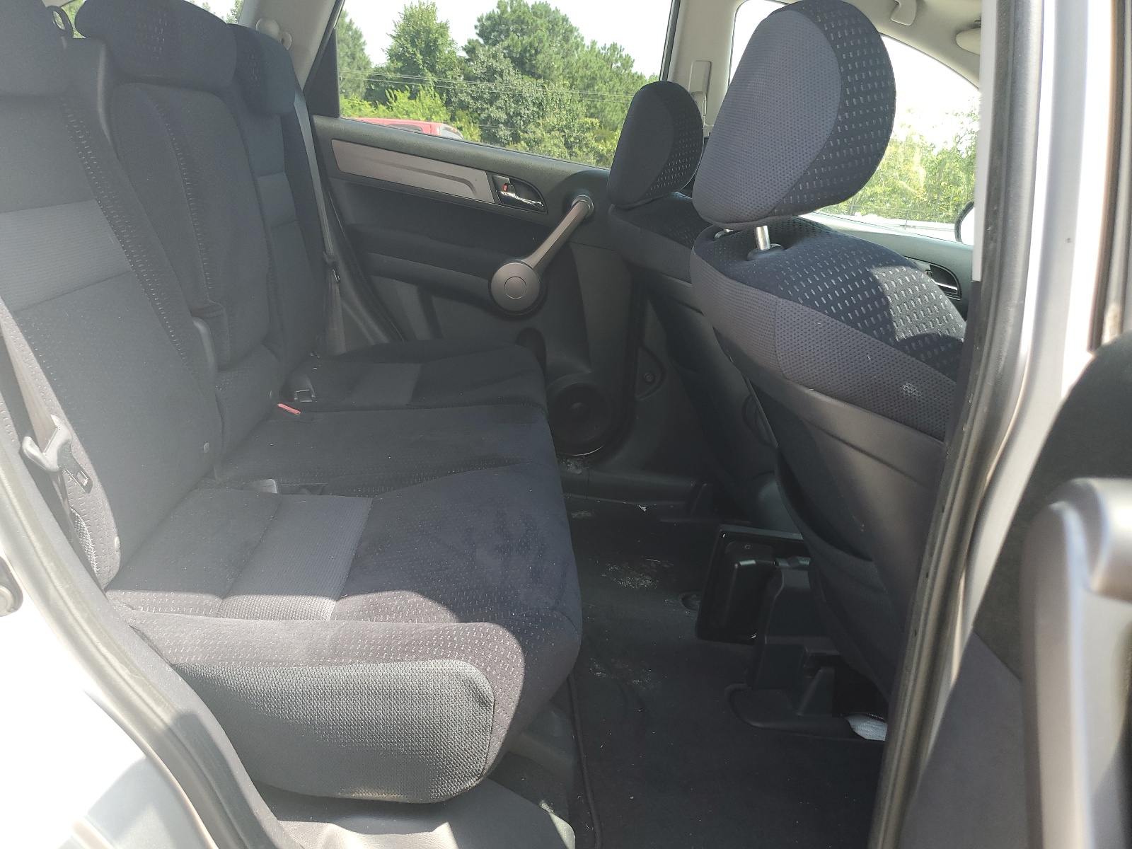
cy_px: 424
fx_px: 850
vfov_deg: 53.1
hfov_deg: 67.3
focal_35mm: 26
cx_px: 566
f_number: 1.5
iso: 50
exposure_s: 1/263
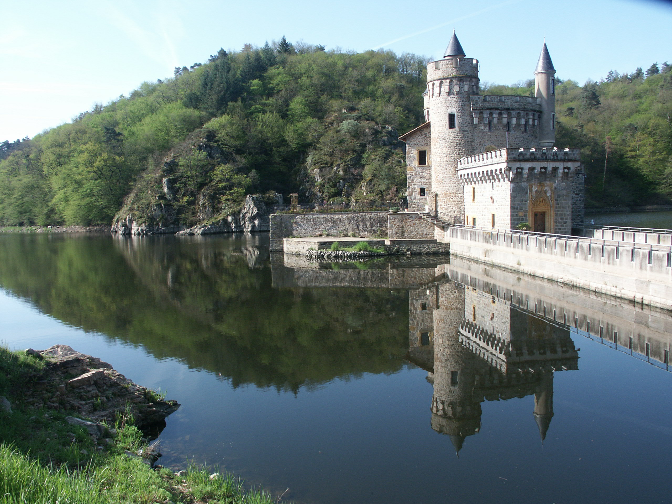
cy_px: 252
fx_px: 582
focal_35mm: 30
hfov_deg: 60.0
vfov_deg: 46.8
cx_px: 336
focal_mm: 7.91
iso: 100
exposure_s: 1/180
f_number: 6.7
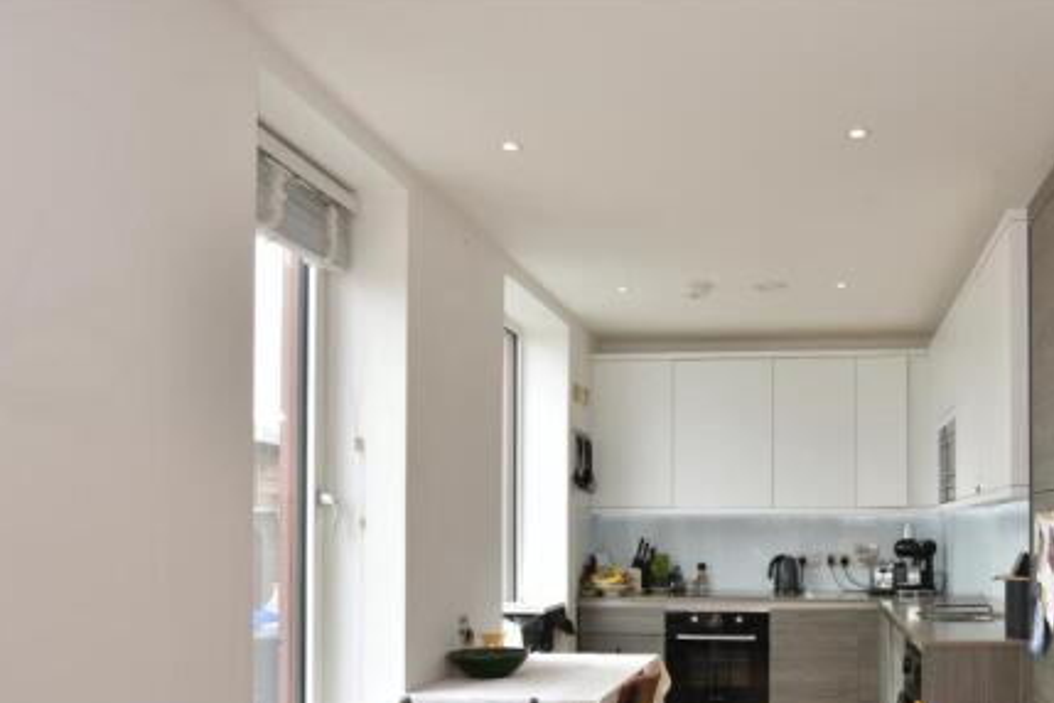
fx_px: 849
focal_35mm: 29
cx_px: 738
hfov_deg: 61.4
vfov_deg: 43.5
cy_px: 530
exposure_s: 1/15
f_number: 8
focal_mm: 13
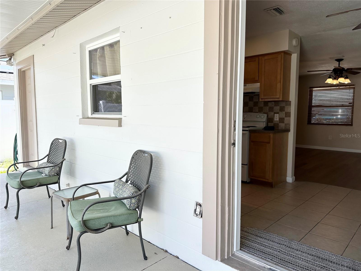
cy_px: 136
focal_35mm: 24
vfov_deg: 56.8
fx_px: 250
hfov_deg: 71.6
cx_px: 180
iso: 80
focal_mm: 6.86
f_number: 1.78
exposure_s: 1/910
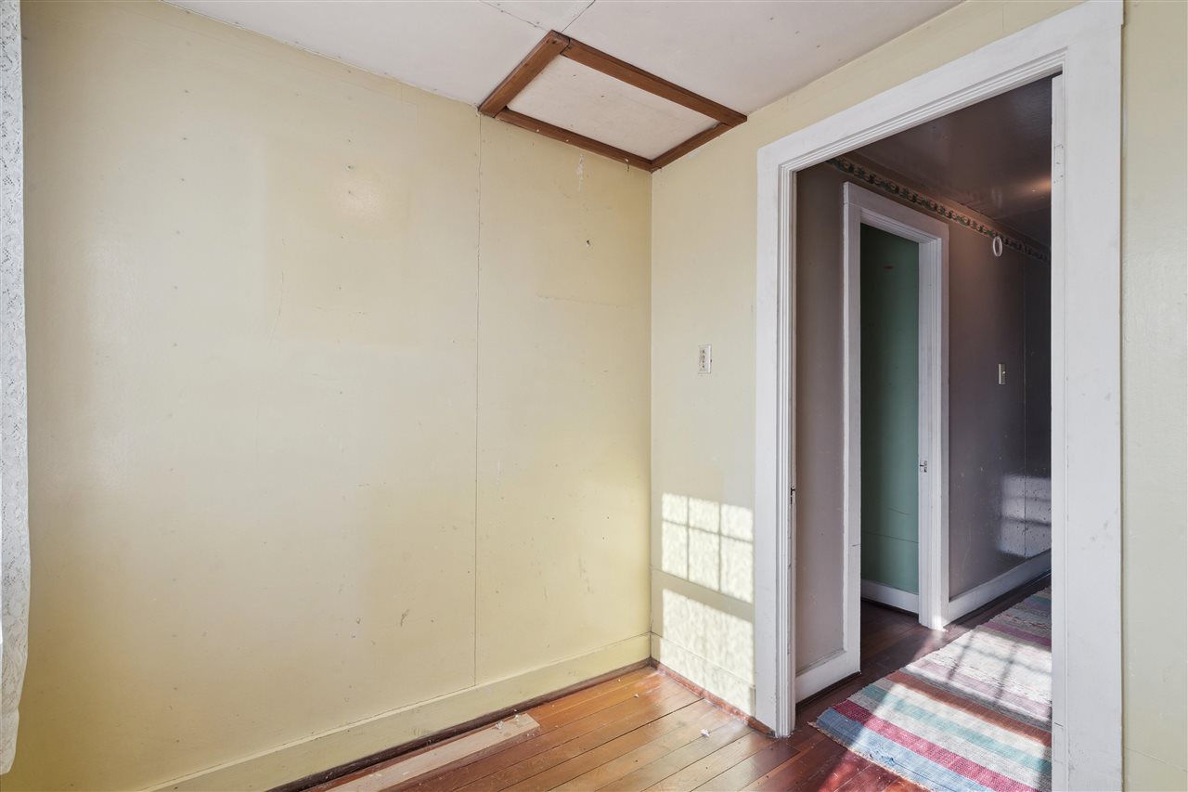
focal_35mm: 16
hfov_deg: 96.7
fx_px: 528
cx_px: 594
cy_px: 396
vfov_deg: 73.7
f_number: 10
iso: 400
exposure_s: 1/30
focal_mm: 16
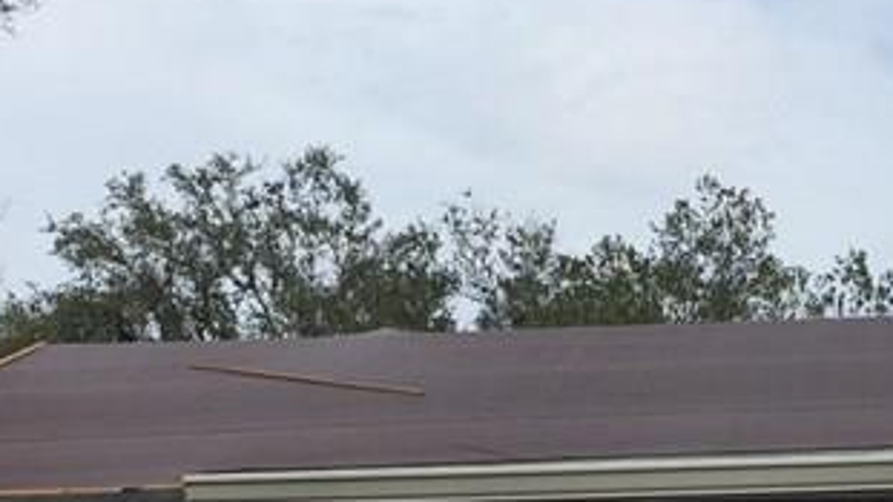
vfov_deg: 11.3
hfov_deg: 20.3
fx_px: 2463
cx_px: 747
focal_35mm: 104
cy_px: 691
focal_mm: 4.15
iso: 32
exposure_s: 1/2475
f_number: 2.2
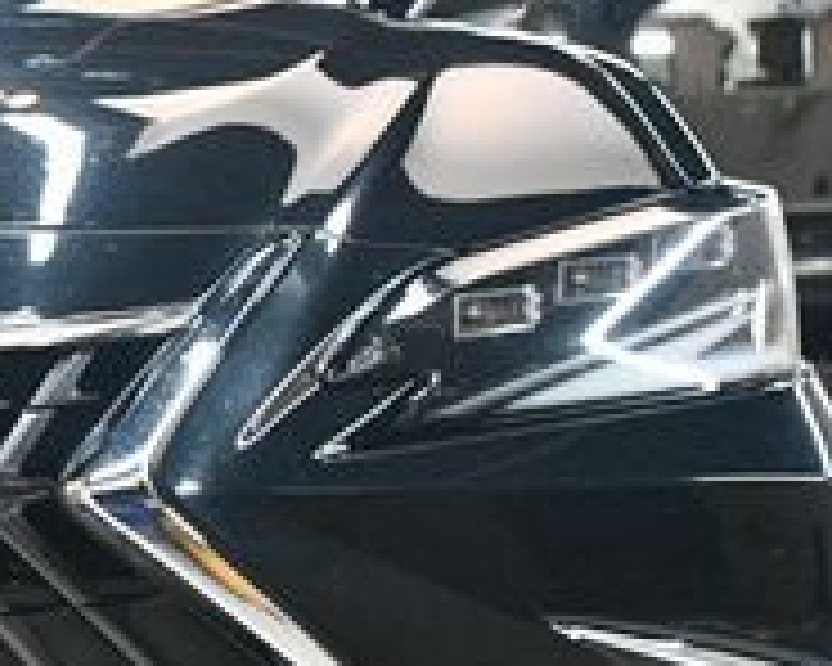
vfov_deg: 10.6
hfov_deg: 12.6
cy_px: 500
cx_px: -387
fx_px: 3595
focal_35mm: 146
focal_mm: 30
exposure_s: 1/125
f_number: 4
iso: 3200
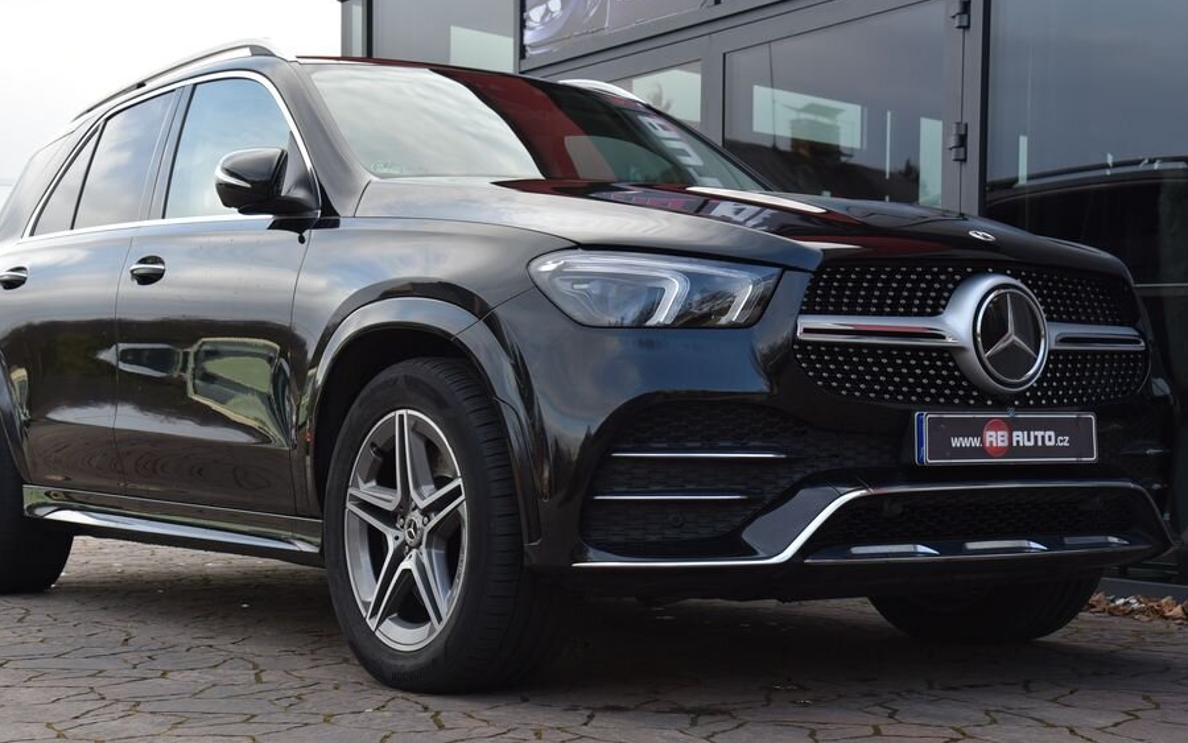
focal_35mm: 58
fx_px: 1878
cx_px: 550
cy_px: 392
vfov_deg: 22.4
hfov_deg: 35.1
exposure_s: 1/160
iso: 500
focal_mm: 50
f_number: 6.3
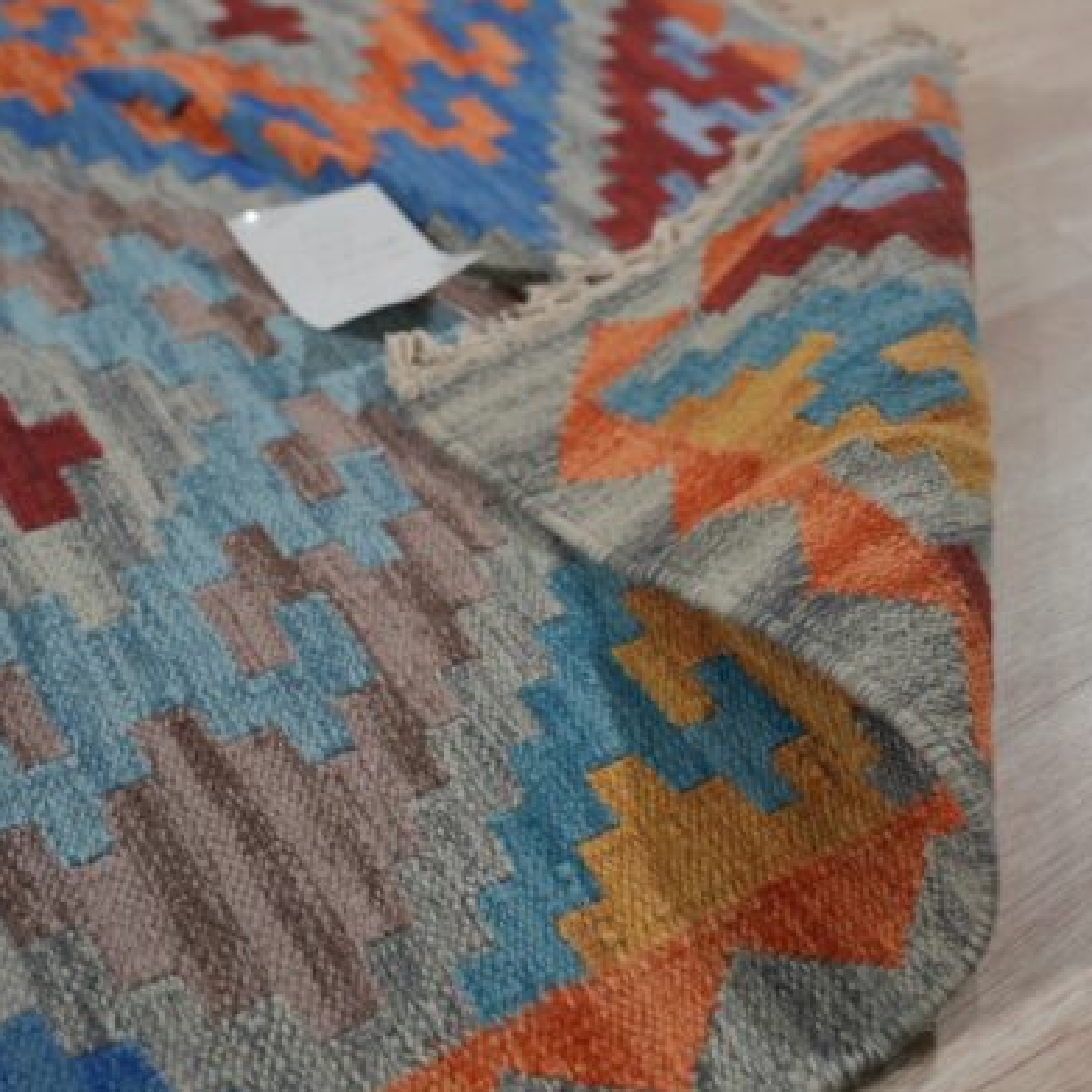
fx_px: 1677
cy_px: 545
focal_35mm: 47
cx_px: 600
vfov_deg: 36.1
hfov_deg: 36.0
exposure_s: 1/160
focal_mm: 36
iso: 320
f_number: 4
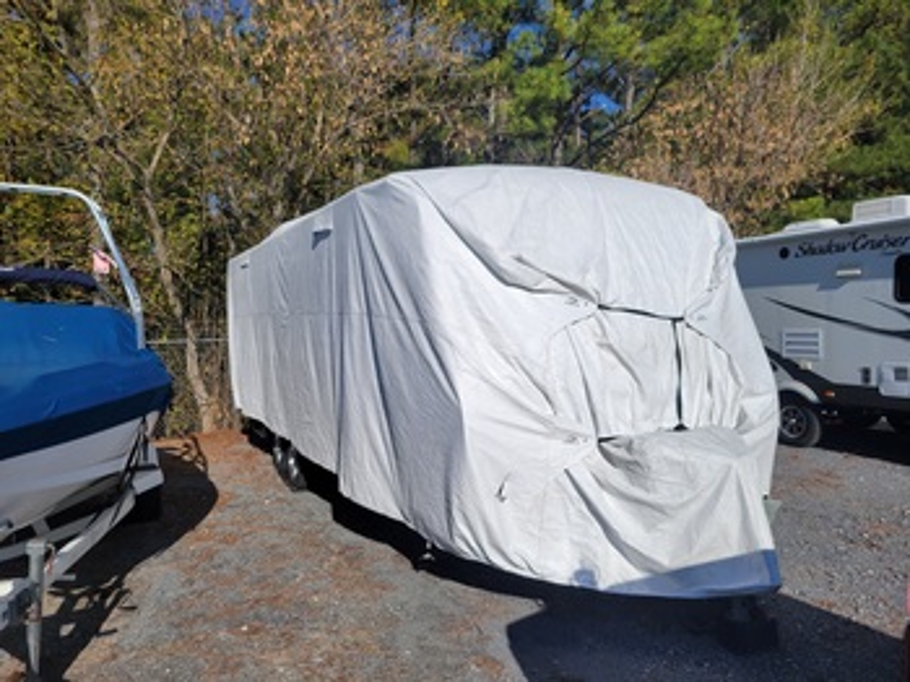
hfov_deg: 67.3
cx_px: 455
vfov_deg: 53.0
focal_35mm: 26
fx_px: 683
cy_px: 341
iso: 40
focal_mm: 5.4
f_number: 1.8
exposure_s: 1/10000
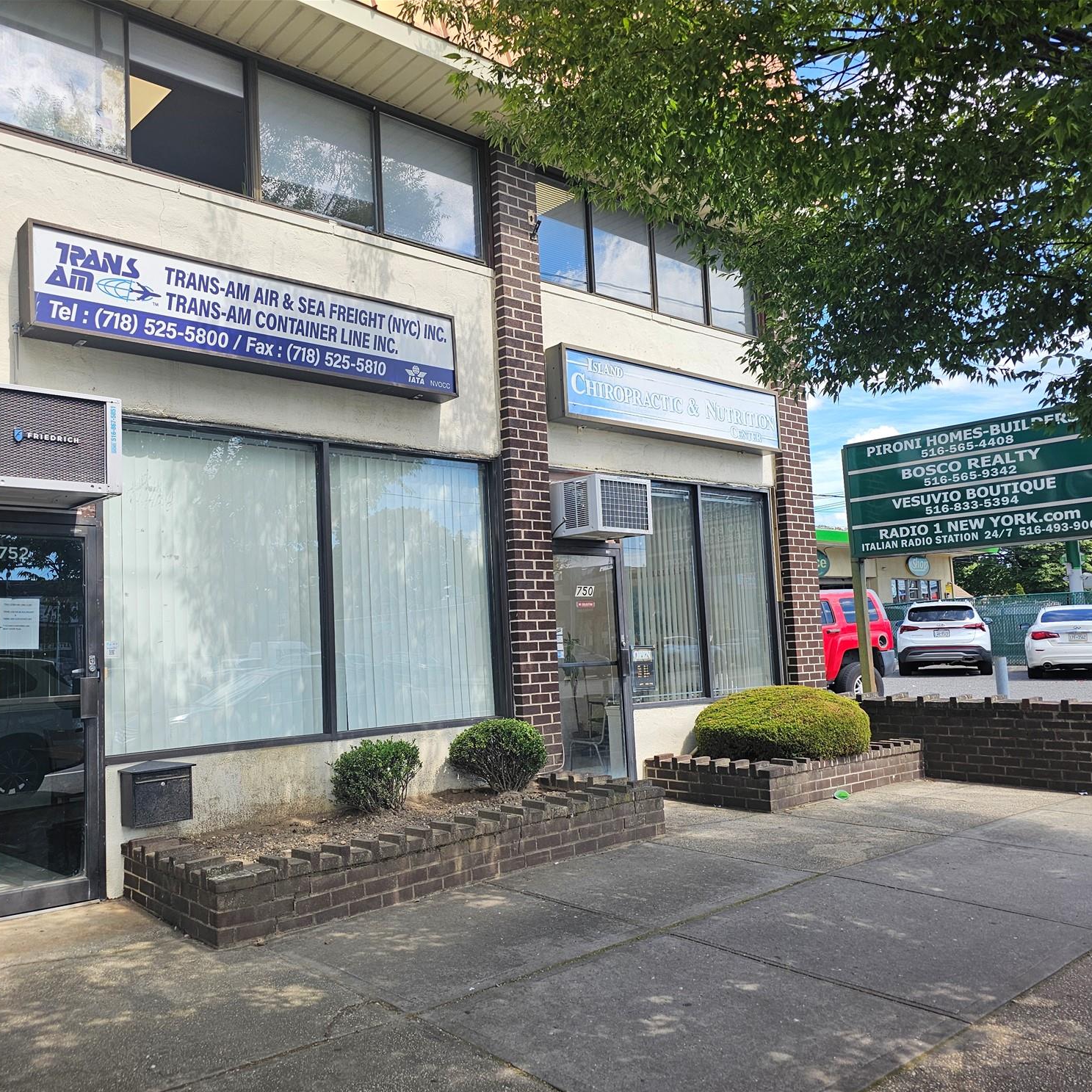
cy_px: 563
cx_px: 441
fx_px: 999
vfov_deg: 57.3
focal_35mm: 28
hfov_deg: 56.9
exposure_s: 1/719
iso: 32
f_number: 1.7
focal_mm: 6.3
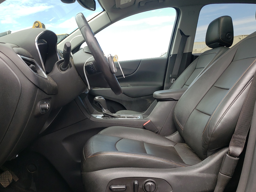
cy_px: 109
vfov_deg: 44.1
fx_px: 237
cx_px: 117
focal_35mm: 32
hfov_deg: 56.7
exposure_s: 1/556
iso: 50
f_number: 1.5
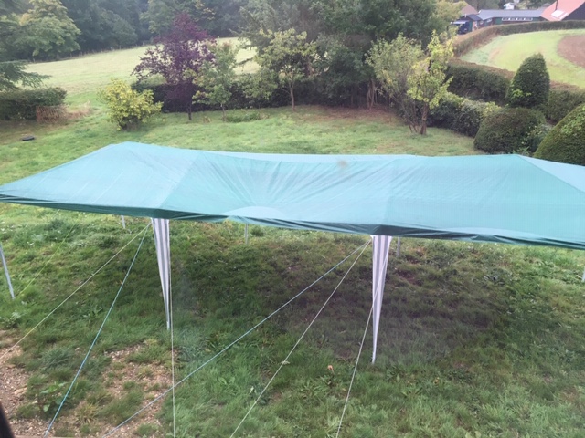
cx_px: 292
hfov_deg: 61.7
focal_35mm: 29
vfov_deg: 48.2
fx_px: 490
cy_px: 219
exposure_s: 1/33
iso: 64
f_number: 2.2
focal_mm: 4.15
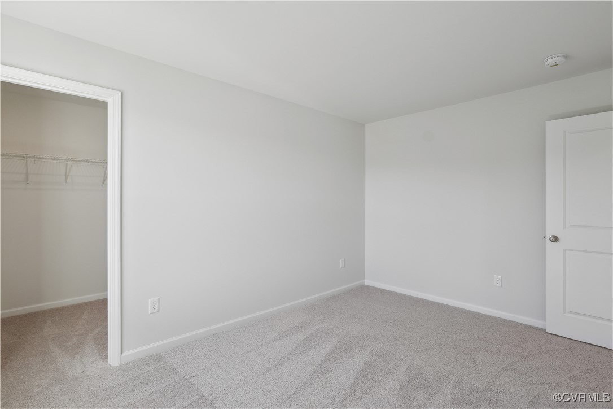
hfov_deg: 94.0
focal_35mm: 17
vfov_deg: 71.1
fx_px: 286
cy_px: 204
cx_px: 306
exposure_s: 1/40
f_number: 8
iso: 250
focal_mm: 11.2
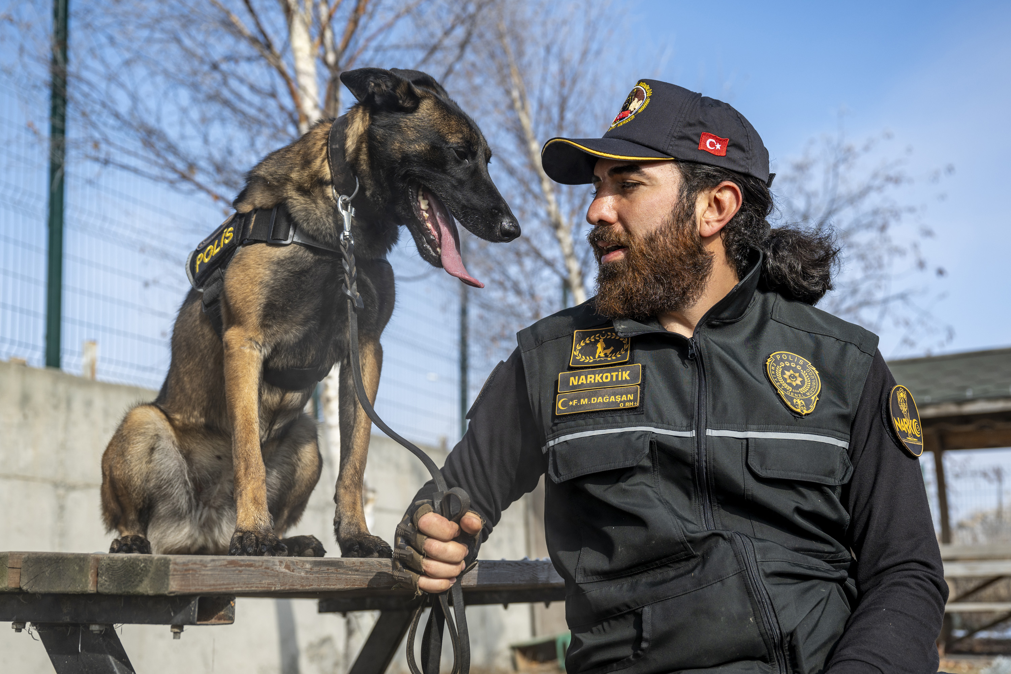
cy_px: 337
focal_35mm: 42
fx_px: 1179
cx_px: 506
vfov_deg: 31.9
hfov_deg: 46.4
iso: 100
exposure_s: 1/1000
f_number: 4
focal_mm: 42
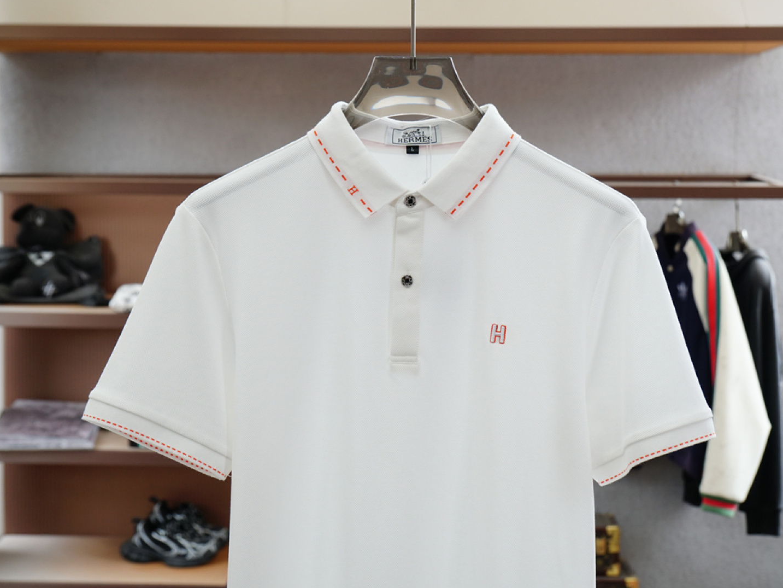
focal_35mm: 51
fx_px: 1143
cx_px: 413
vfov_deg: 28.8
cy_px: 293
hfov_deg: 37.8
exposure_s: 1/250
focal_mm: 31
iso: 500
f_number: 4
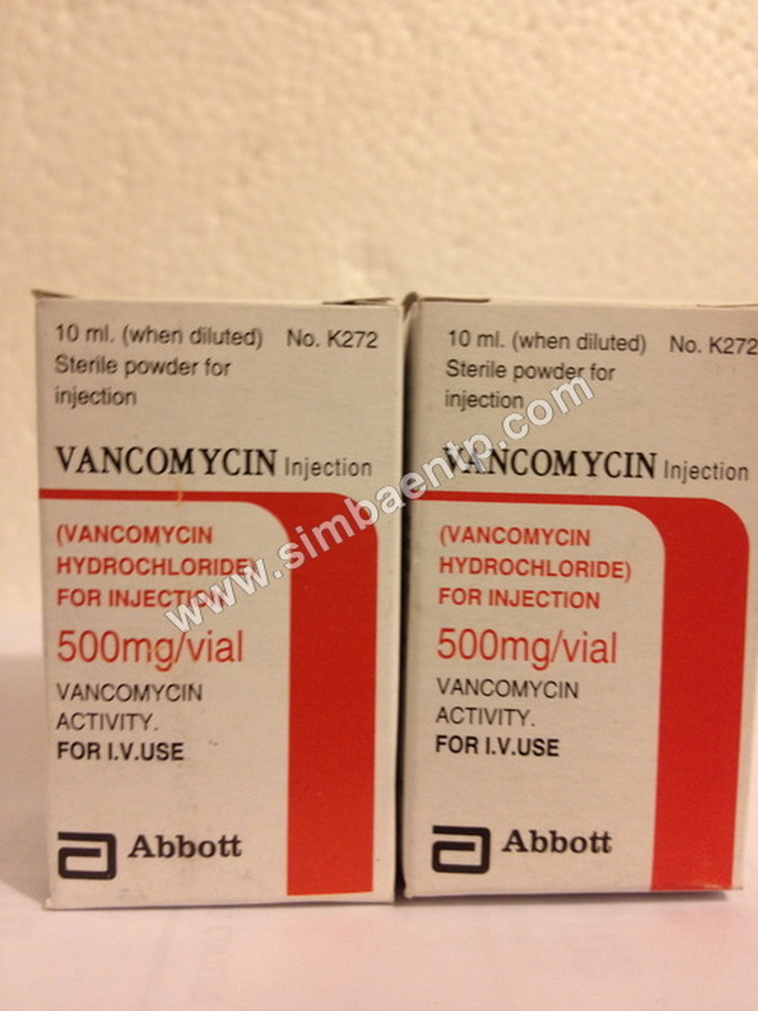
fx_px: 1022
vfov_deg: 52.6
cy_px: 506
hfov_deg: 40.7
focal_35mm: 35
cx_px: 379
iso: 125
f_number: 2.4
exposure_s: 1/20
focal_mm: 4.28
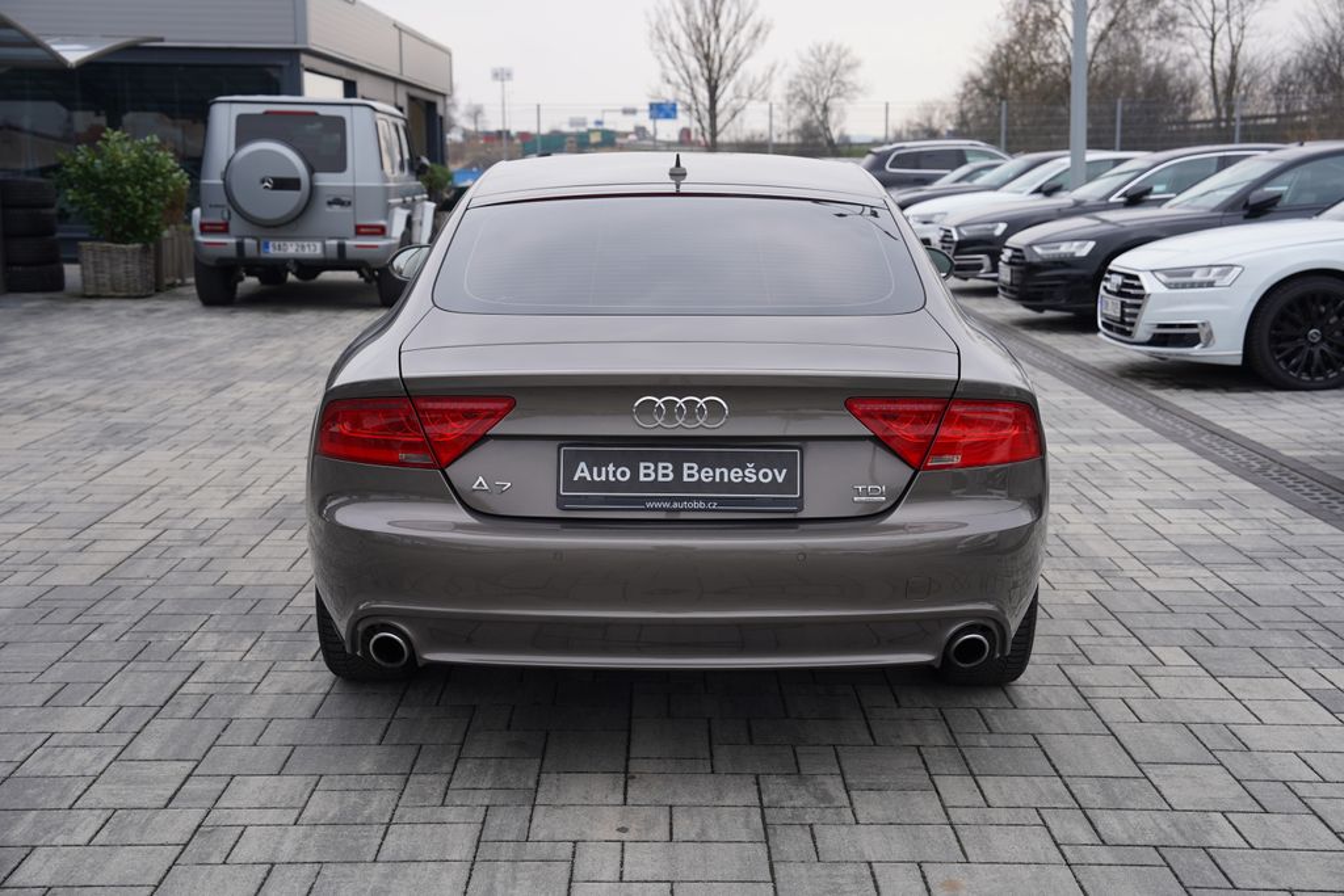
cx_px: 672
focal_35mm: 47
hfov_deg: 41.9
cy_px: 448
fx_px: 1755
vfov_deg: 28.7
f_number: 5
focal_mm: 47
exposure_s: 1/160
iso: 100
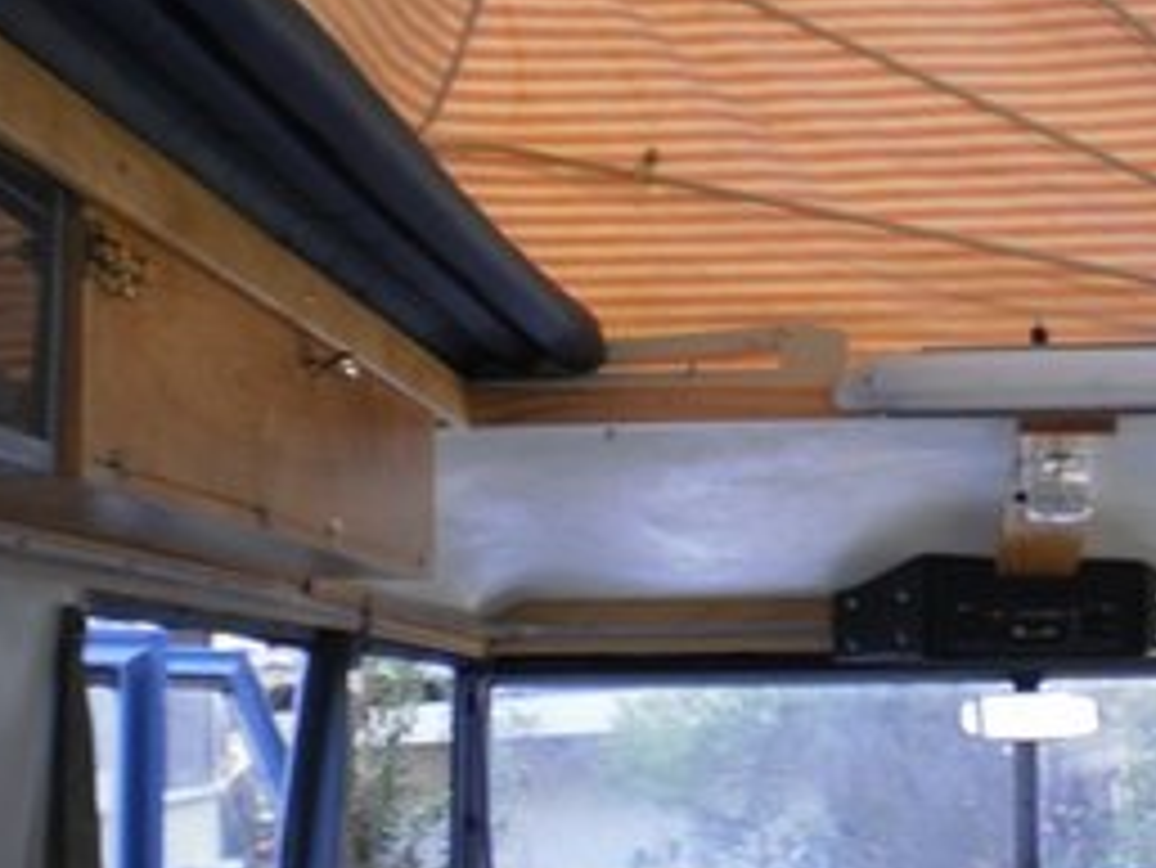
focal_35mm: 70
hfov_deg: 27.4
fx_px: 2339
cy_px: 241
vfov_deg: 20.9
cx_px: 859
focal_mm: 6.3
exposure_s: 1/30
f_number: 3.1
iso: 100
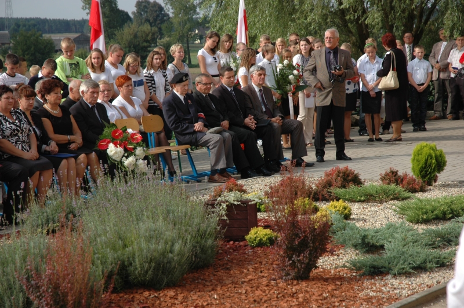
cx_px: 232
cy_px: 154
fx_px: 1352
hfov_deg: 19.5
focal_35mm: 105
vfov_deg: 13.0
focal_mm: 70
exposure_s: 1/500
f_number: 6.3
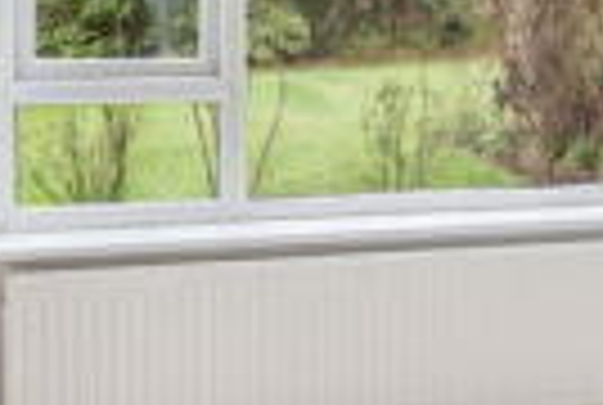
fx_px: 1309
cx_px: 466
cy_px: -11
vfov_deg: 17.1
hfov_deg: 25.6
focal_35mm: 78
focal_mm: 16
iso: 320
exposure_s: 1/30
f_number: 4
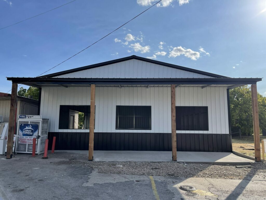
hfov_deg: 67.3
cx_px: 133
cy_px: 100
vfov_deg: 53.1
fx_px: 200
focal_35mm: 26
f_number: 1.6
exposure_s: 1/5128
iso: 32
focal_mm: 5.1
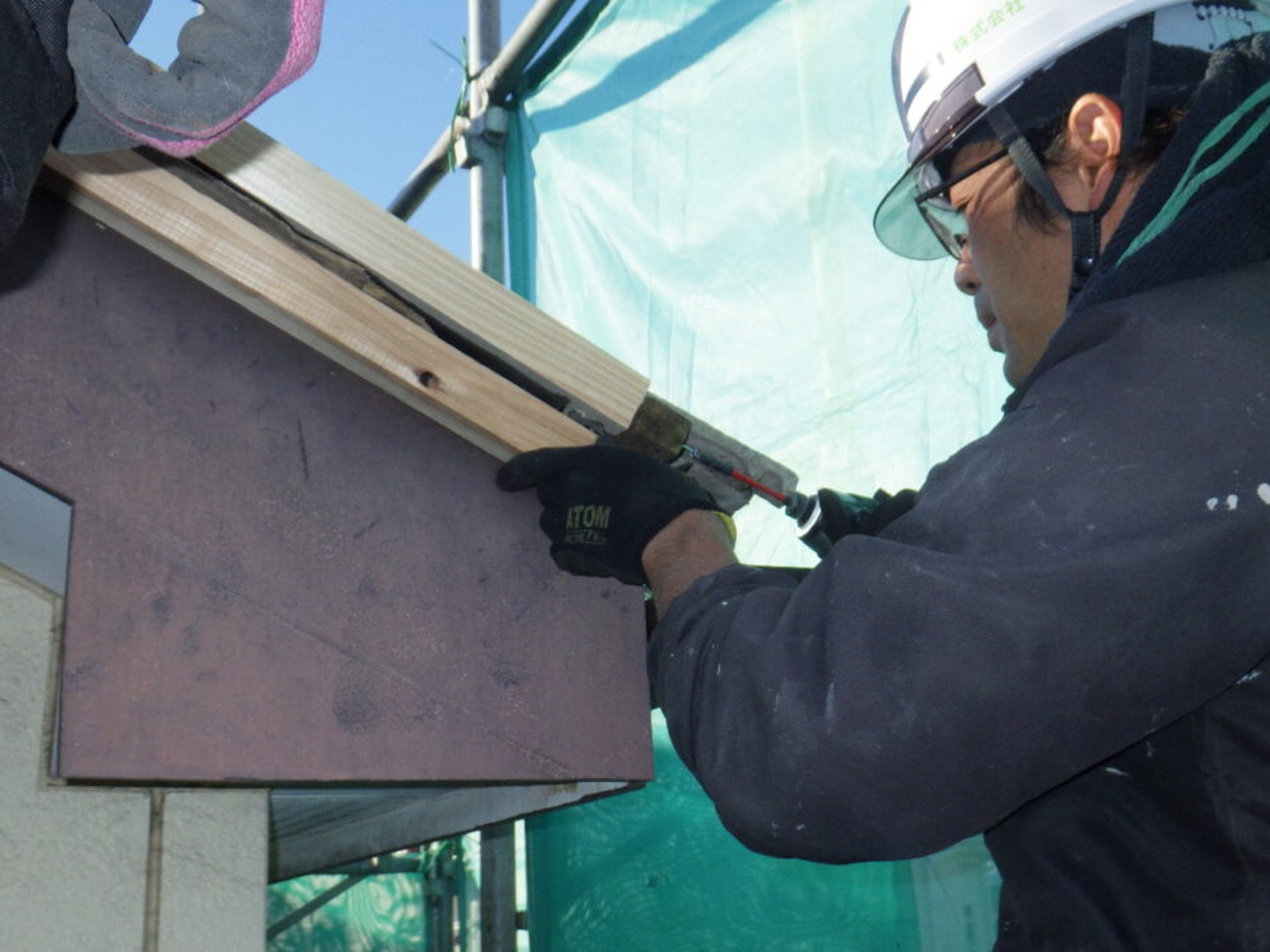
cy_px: 457
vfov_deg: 32.2
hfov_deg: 42.1
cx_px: 636
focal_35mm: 45
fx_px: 1651
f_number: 5
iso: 250
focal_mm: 7.5
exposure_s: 1/640
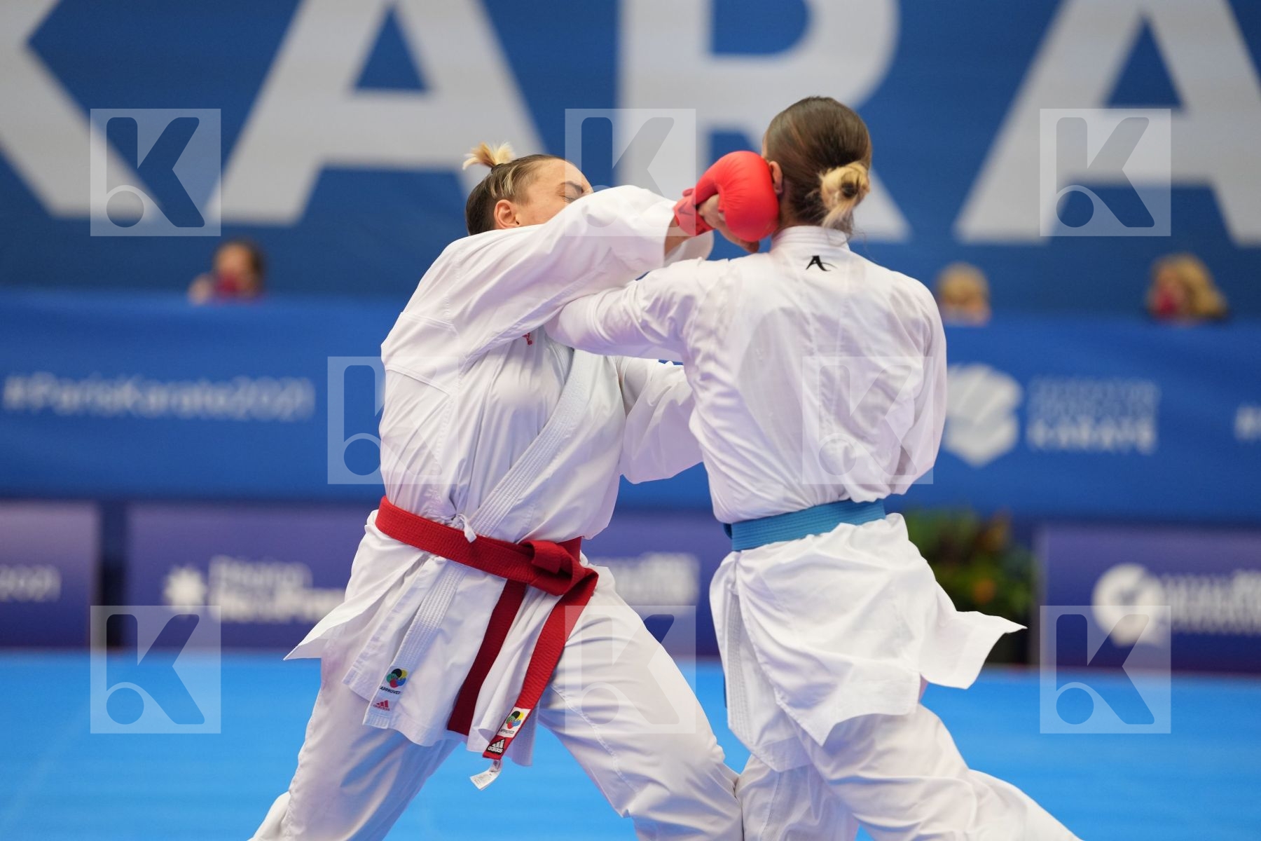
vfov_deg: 6.9
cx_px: 630
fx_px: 7005
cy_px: 420
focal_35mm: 200
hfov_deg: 10.3
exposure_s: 1/1000
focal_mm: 200
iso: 1250
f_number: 2.8
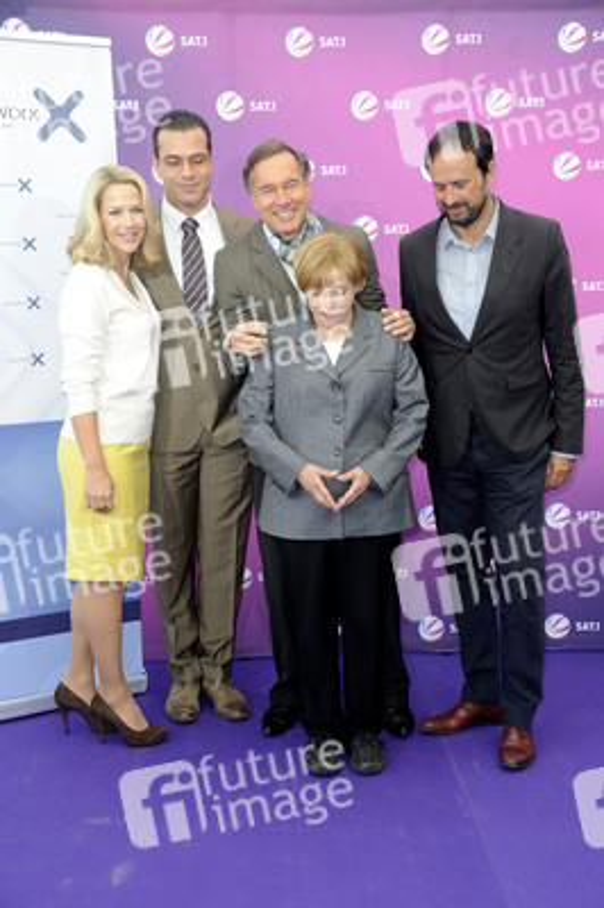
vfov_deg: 36.3
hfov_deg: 24.6
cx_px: 302
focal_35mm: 55
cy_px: 454
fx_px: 1386
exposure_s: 1/160
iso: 320
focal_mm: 55
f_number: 6.3
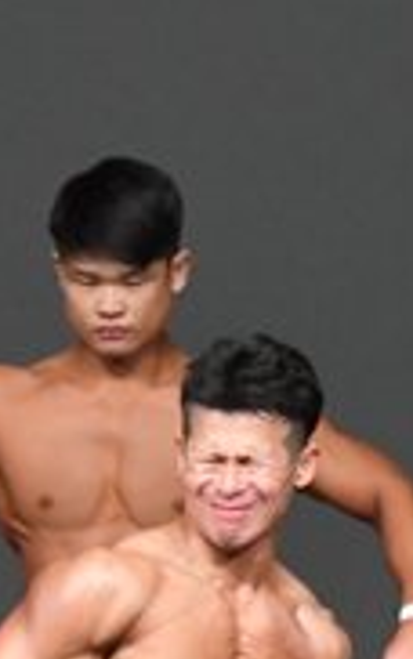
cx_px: -426
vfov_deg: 1.8
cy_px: 873
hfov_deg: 1.1
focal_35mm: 1171
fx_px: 21055
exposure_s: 1/400
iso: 5000
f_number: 5.6
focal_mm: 180
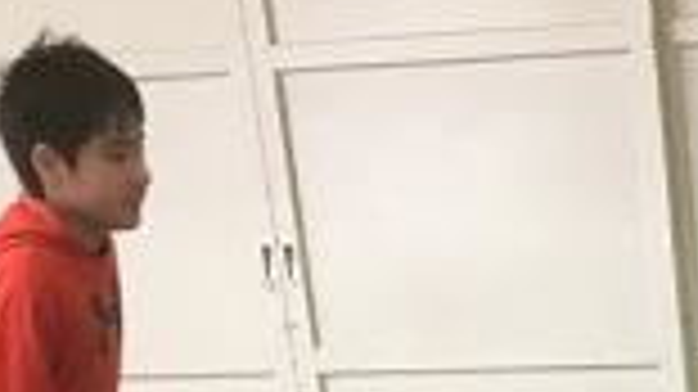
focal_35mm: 164
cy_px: 1331
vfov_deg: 6.5
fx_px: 3034
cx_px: 925
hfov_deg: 12.7
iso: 32
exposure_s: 1/30
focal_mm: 4.15
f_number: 2.2
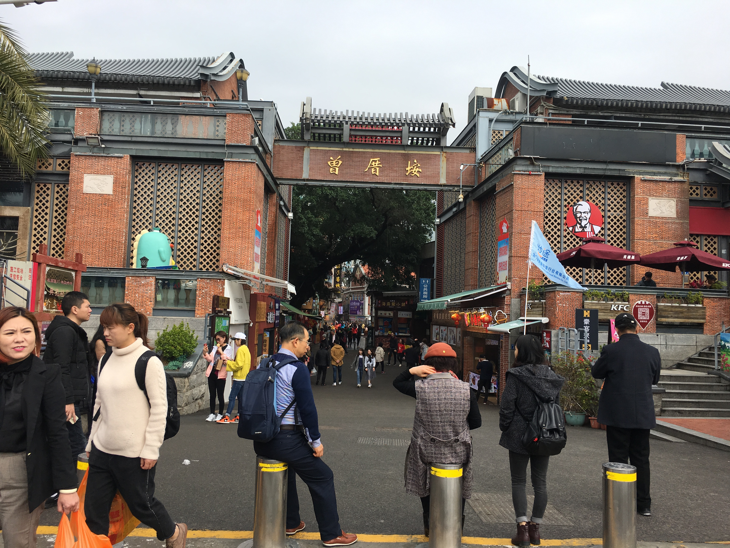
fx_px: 612
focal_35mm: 29
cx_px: 365
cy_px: 274
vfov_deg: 48.2
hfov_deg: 61.7
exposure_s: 1/950
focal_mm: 4.15
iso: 25
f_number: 2.2
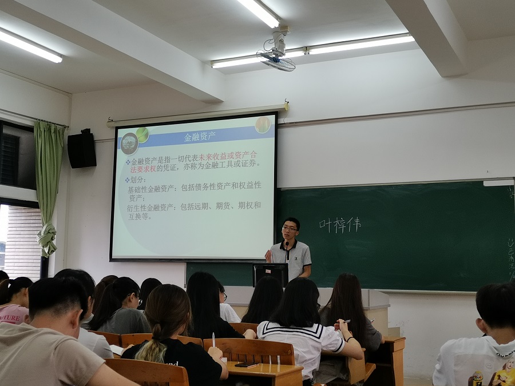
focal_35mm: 45
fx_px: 669
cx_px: 258
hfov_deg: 42.1
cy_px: 193
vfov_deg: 32.2
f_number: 1.8
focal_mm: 4.75
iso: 100
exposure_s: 1/100
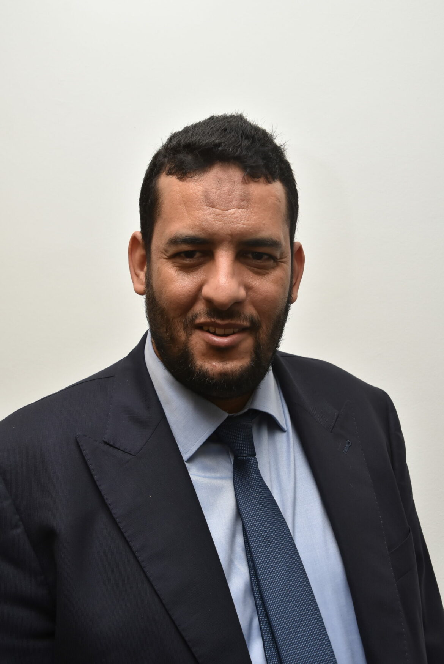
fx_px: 858
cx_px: 222
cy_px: 332
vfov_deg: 42.3
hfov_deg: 29.0
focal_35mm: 46
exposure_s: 1/60
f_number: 6.3
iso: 640
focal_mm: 31
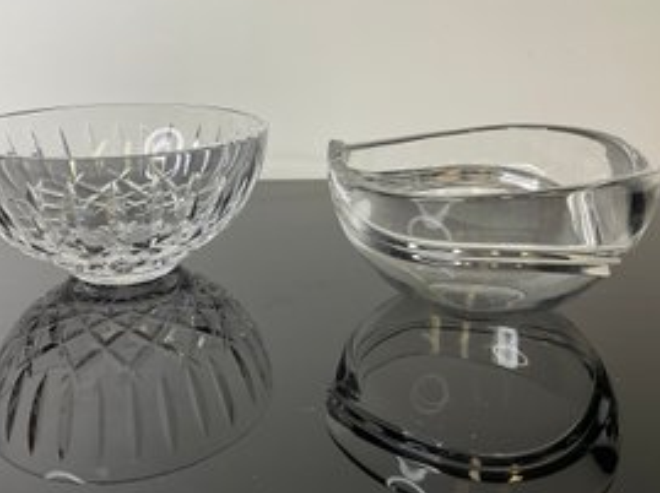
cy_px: 222
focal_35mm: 37
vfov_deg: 38.5
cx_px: 301
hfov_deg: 50.1
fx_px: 705
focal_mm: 3
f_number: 1.8
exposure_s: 1/120
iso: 25
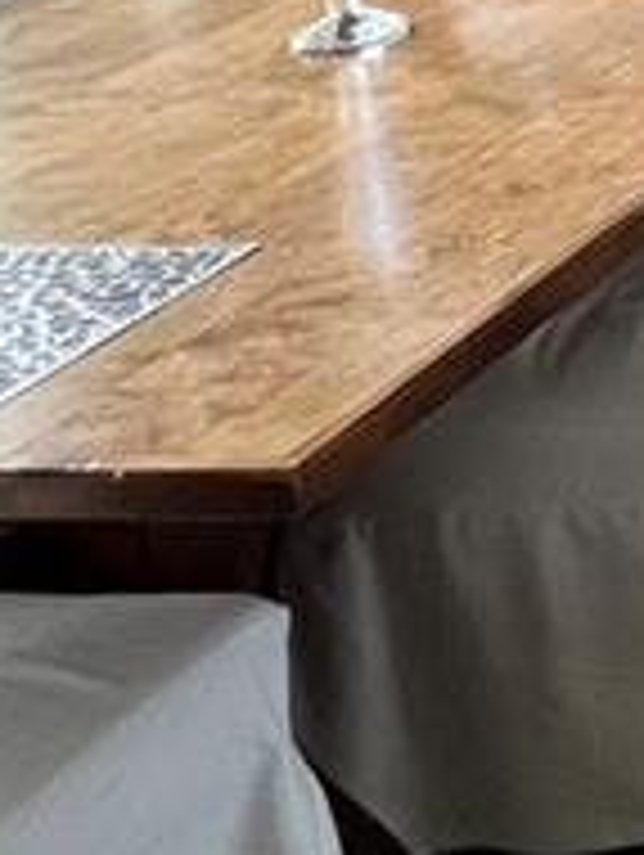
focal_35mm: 82
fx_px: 2030
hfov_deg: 11.9
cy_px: -387
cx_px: 1792
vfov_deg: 20.7
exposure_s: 1/120
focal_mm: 1.57
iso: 100
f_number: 1.8
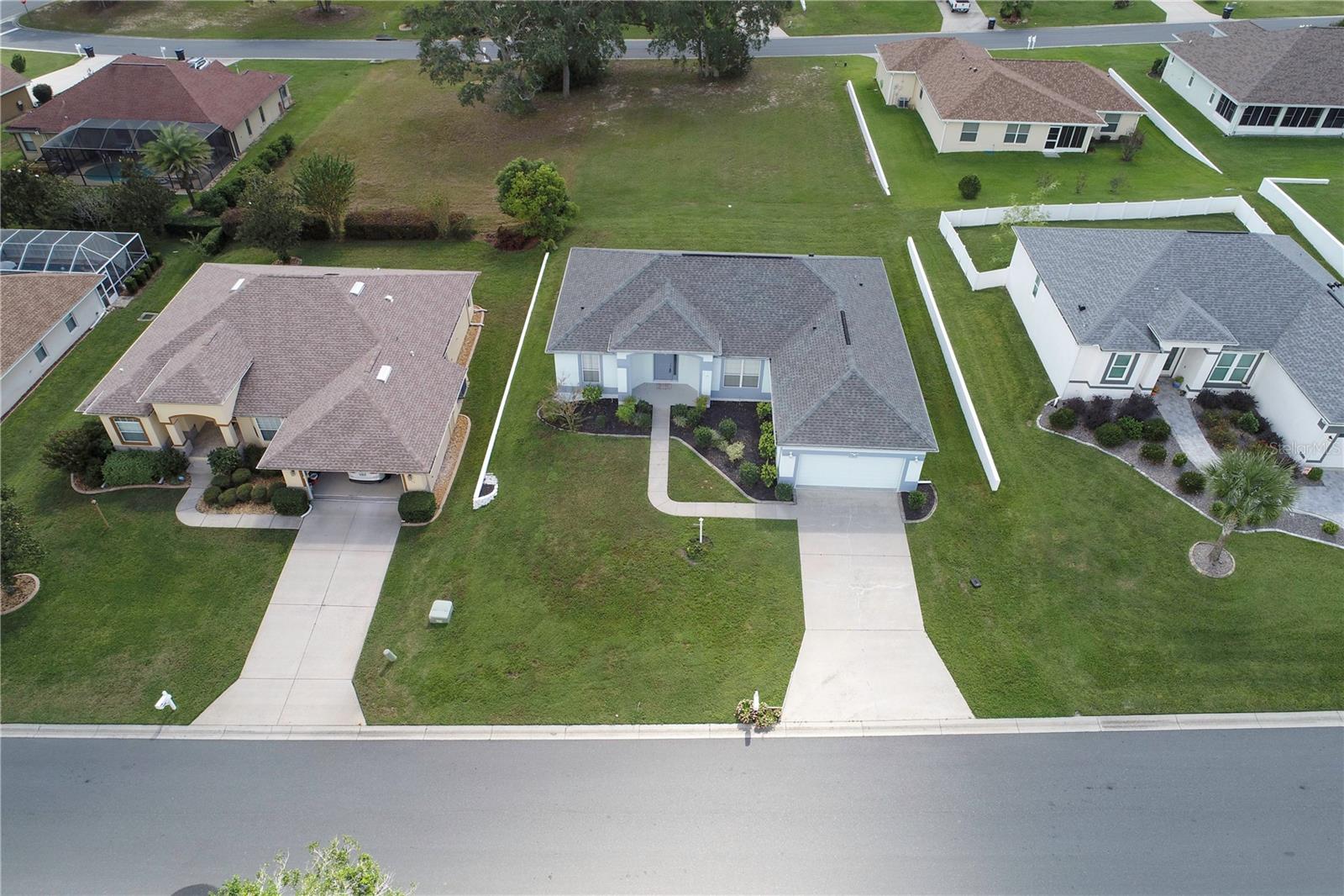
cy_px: 448
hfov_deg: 73.8
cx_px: 672
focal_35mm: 24
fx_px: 896
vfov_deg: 53.1
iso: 100
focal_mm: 8.8
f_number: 3.2
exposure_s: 1/30
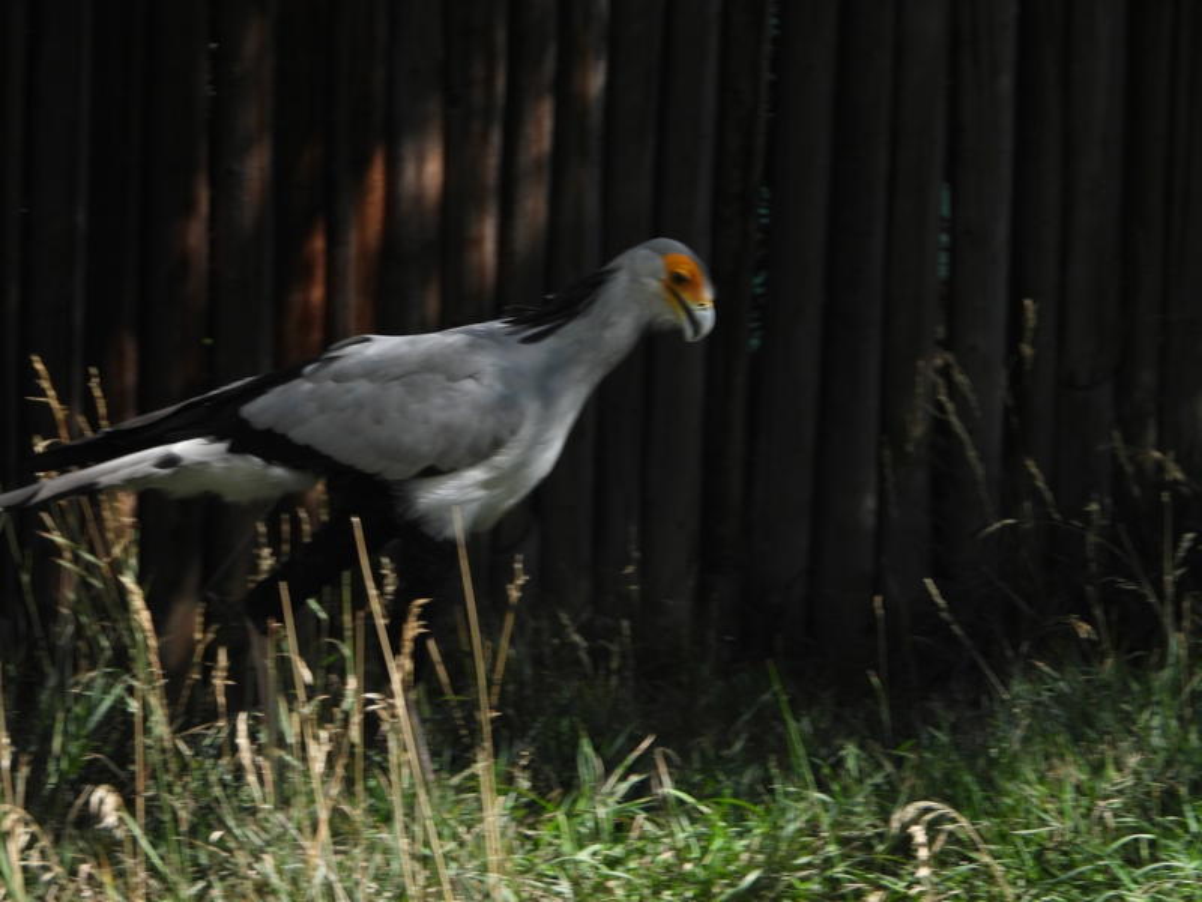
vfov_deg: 2.5
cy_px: 451
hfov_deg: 3.3
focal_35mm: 600
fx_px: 20834
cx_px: 601
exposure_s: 1/250
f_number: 5
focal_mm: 108
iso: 100
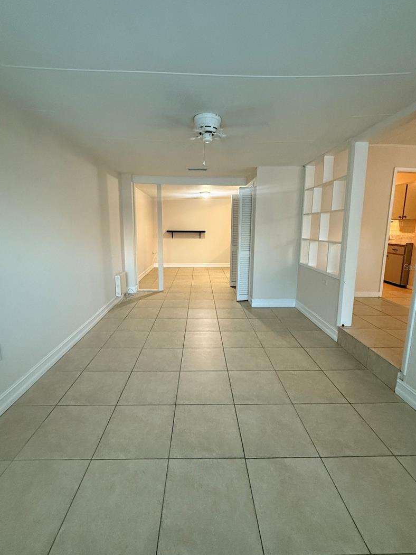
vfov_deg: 94.4
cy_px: 267
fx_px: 256
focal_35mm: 16
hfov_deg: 78.1
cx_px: 204
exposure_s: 1/60
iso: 640
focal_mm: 2.22
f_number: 2.2
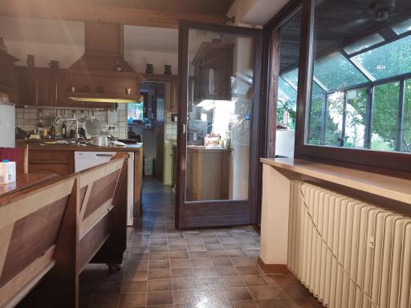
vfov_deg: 51.4
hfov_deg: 65.3
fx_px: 321
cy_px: 154
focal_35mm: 27
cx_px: 206
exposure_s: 1/33.3
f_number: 1.8
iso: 320
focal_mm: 4.75
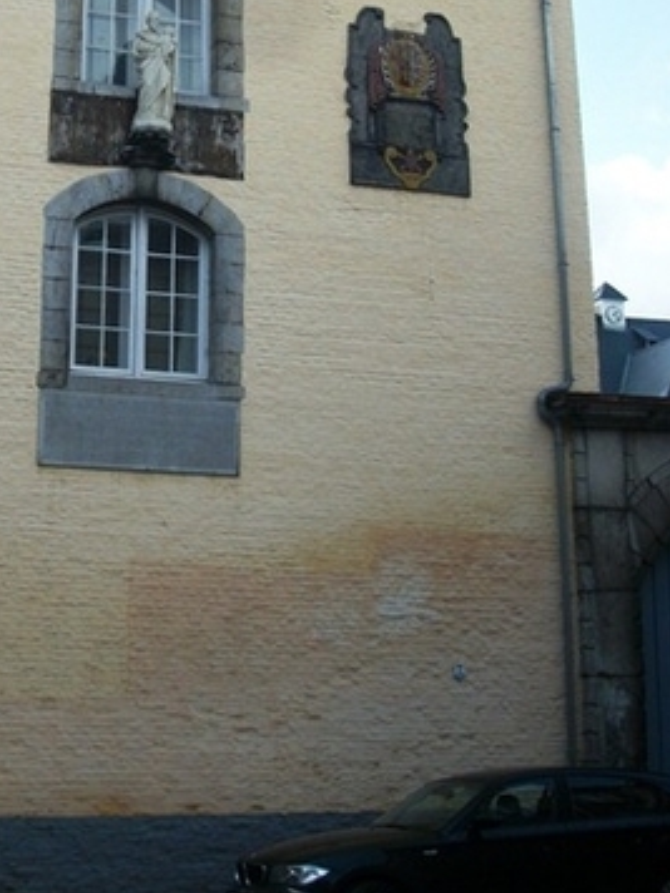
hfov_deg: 26.5
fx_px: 1394
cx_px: 125
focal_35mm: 54
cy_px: 226
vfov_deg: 34.8
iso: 80
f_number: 8.8
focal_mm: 5.7
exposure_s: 1/80
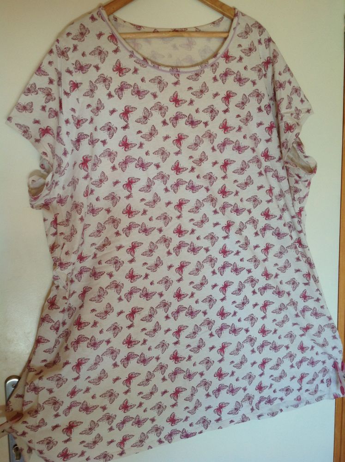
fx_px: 466
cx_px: 172
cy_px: 231
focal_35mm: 35
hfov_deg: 40.6
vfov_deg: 52.7
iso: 64
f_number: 2.4
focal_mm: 4.28
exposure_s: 1/40
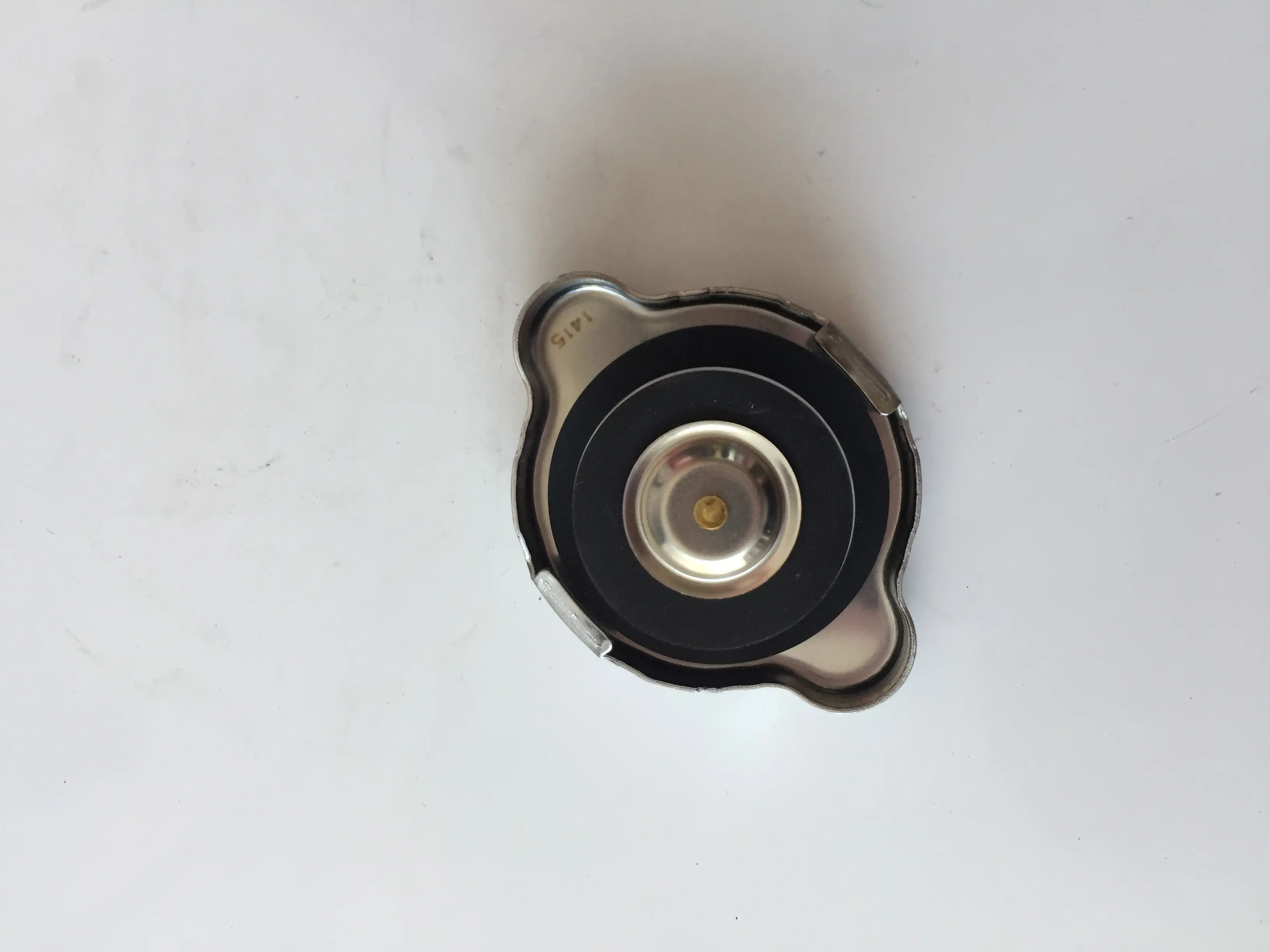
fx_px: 1064
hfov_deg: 61.7
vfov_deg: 48.2
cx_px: 635
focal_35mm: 29
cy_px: 476
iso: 40
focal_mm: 4.15
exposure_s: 1/33
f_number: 2.2
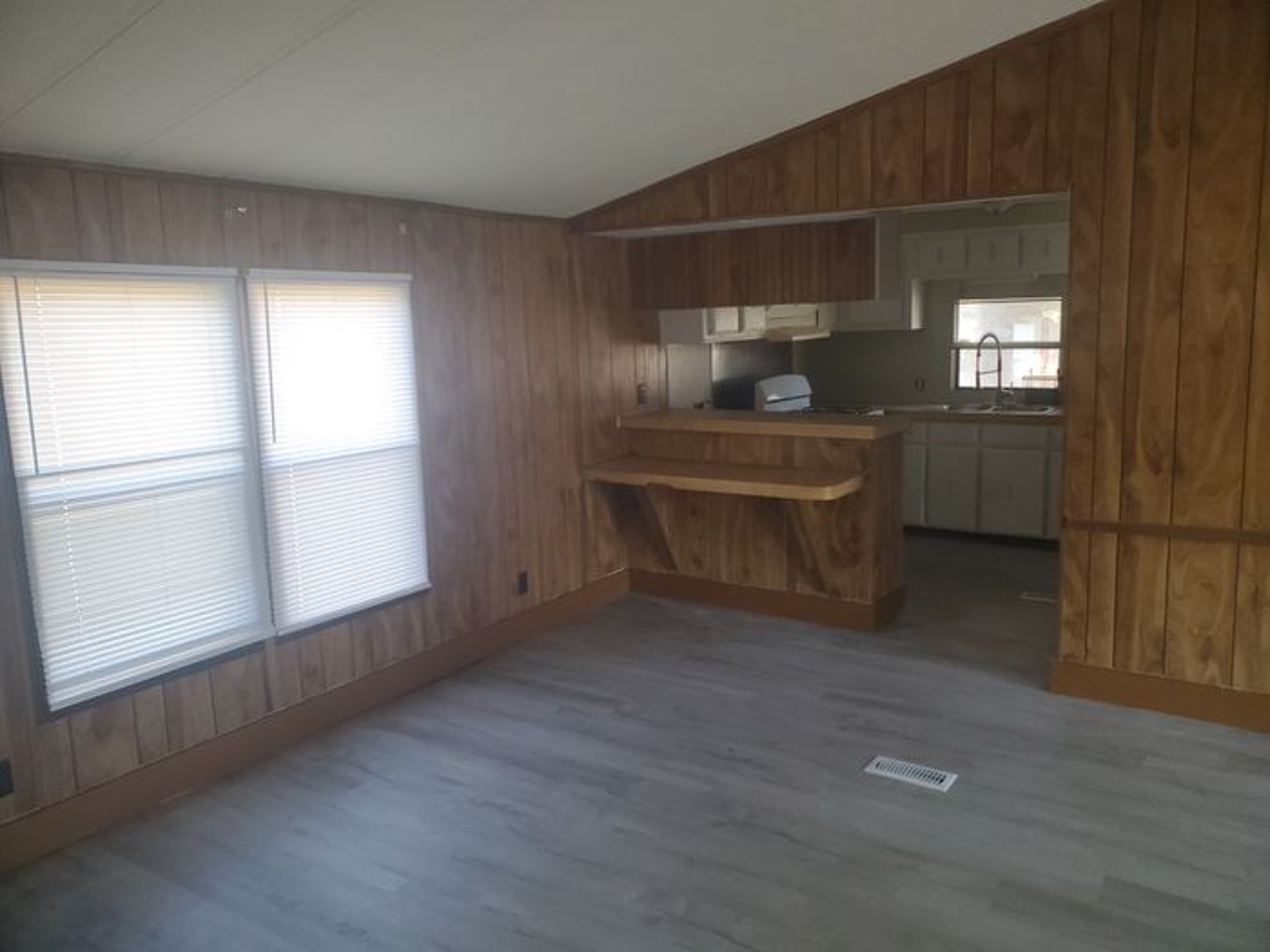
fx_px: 954
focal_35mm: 26
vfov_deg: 53.1
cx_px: 635
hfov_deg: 67.3
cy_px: 476
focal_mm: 4.3
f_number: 2.4
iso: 100
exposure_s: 1/40
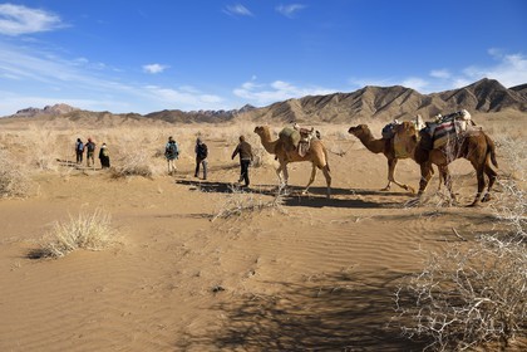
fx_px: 468
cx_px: 264
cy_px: 176
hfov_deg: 58.7
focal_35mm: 32
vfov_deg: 41.1
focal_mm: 32
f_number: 10
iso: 200
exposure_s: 1/500
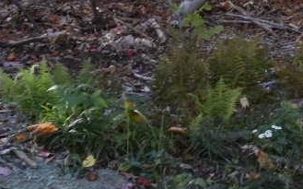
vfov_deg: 6.1
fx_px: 1741
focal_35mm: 211
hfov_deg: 9.0
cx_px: 720
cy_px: -160
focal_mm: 28
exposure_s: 1/250
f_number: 8
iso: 800
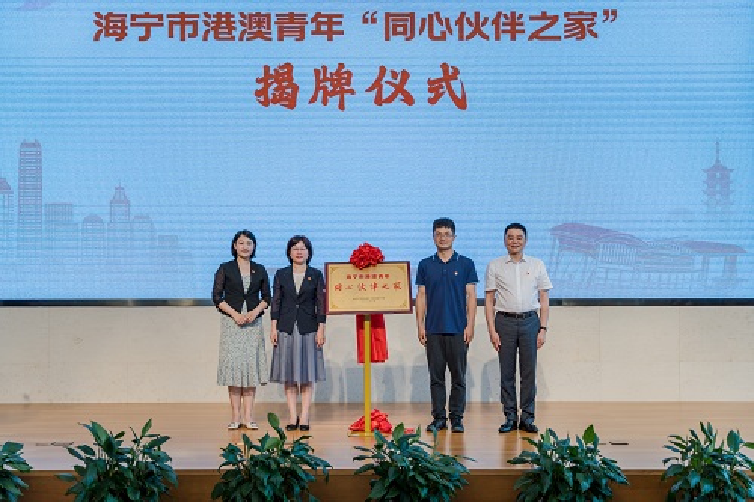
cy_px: 251
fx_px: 1053
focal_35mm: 50
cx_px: 377
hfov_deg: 39.4
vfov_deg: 26.8
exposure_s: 1/200
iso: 100
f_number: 2.8
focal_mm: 50.3
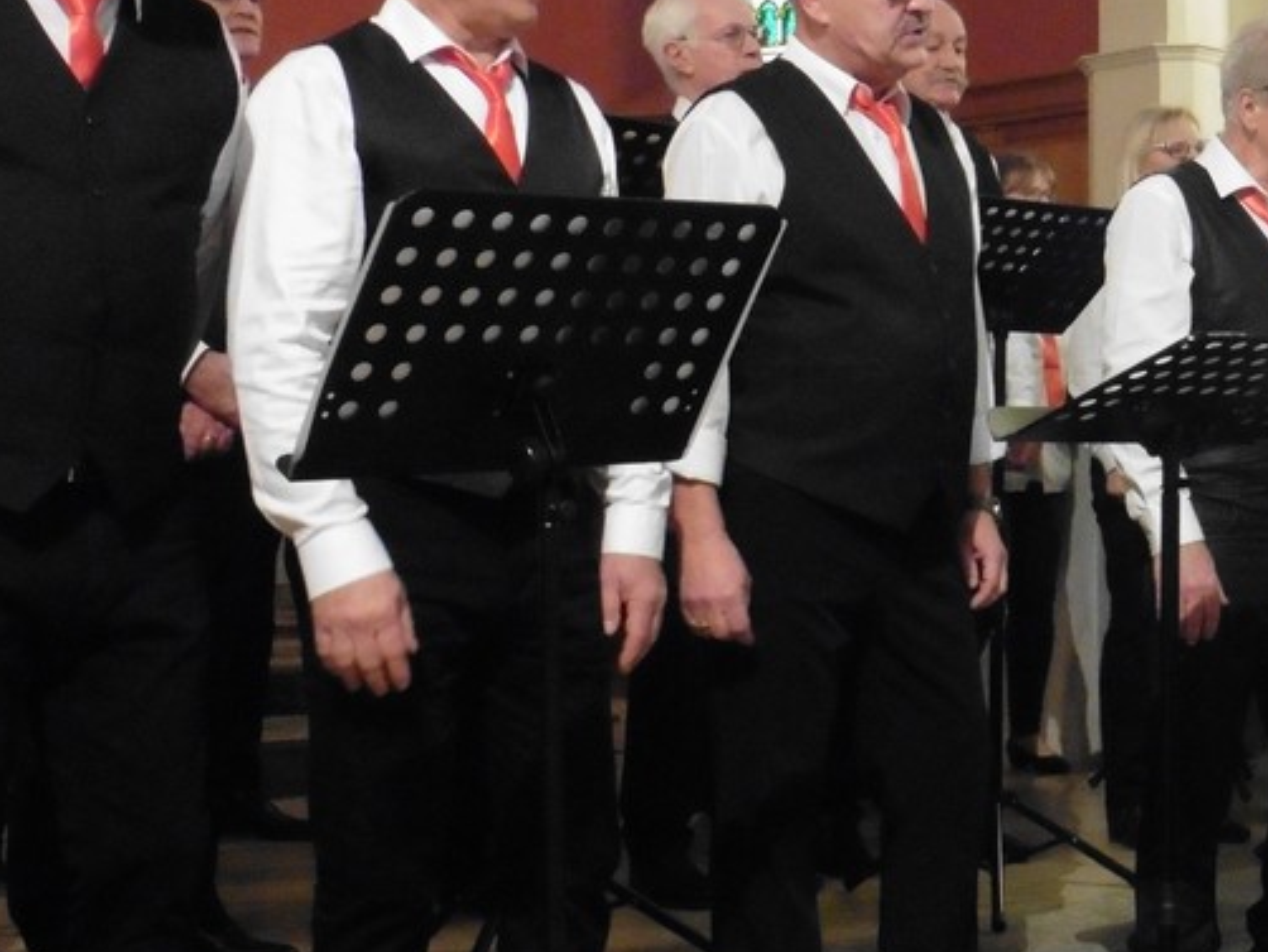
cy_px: 480
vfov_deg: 22.6
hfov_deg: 28.7
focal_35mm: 65
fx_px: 2382
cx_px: 1139
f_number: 3.7
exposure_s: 1/30
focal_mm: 6.1
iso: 1250
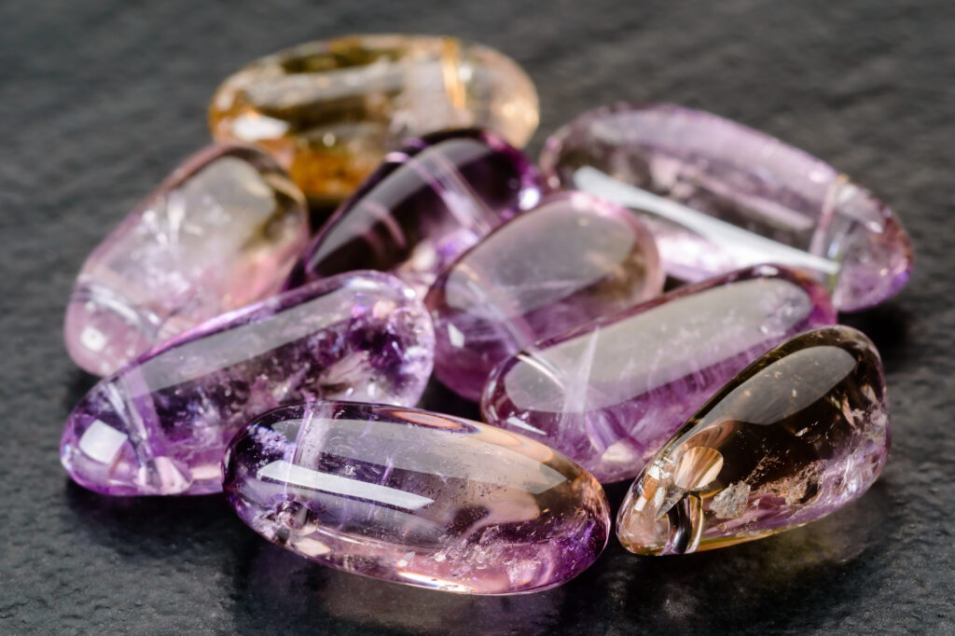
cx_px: 478
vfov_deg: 8.7
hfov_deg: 13.0
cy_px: 318
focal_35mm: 158
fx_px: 4177
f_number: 20
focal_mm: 105
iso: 100
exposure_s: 1/60
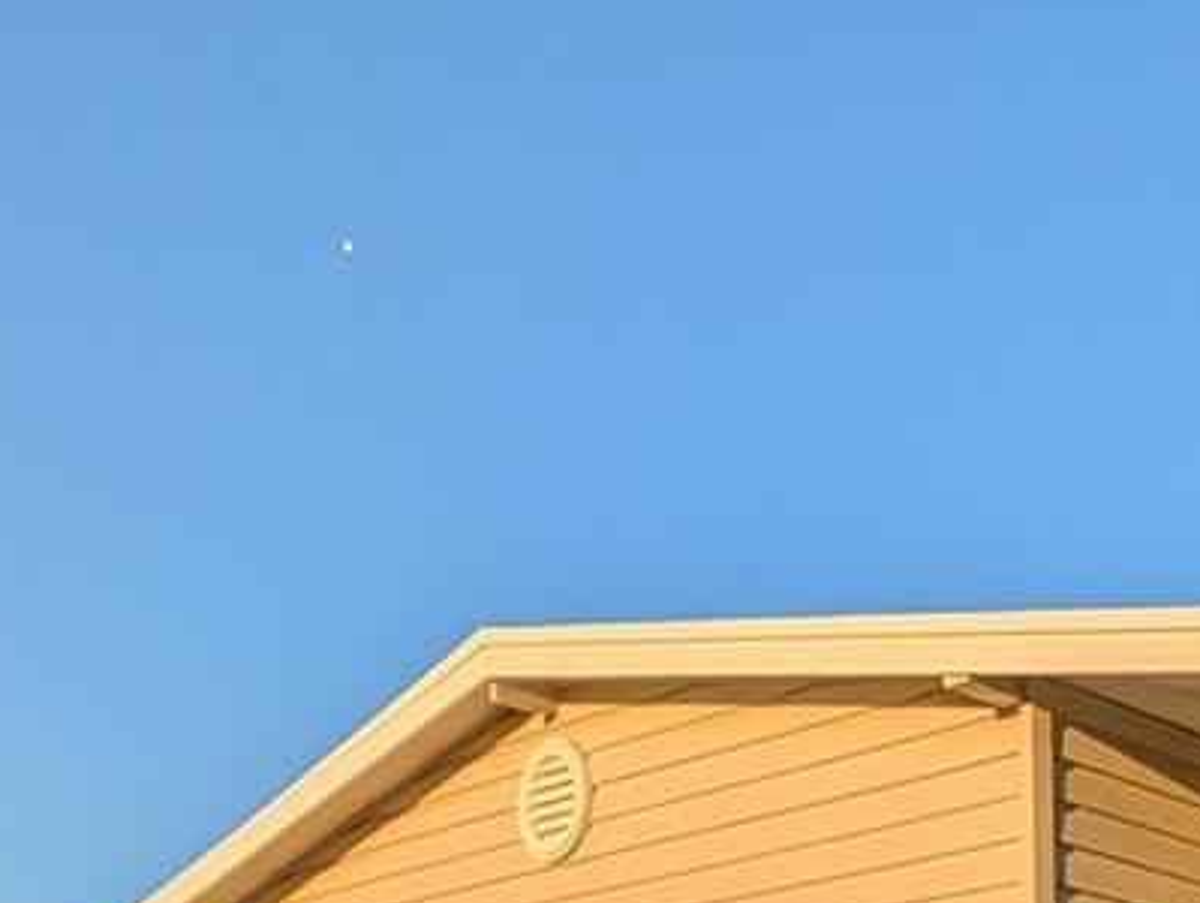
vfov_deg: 23.4
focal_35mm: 48
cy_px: 1406
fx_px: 1665
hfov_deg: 31.1
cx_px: 1546
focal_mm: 2.02
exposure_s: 1/2924
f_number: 1.7
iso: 47
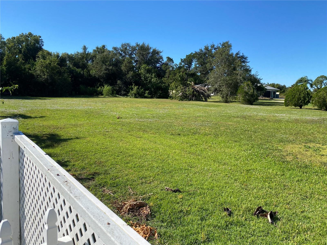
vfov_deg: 53.1
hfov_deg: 67.3
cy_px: 122
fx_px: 246
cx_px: 164
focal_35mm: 26
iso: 32
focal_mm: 4.25
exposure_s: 1/2688
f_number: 1.8
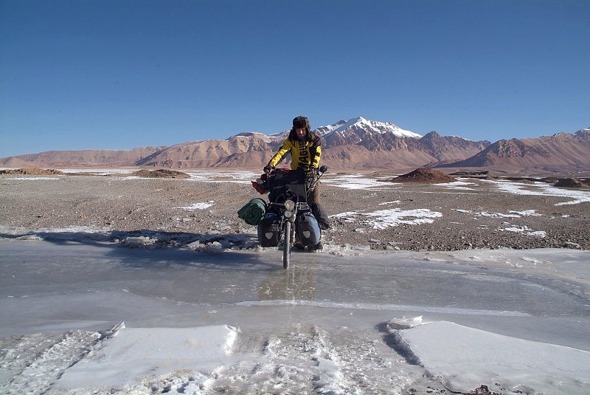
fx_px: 443
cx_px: 295
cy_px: 198
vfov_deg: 48.0
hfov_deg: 67.3
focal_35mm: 27
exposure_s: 1/350
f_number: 9.5
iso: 200
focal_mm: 18
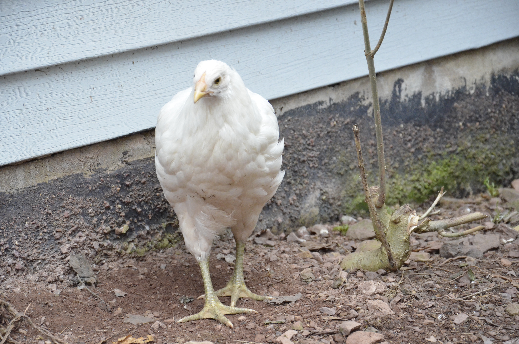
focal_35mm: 158
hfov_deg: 13.1
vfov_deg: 8.7
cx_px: 260
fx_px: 2266
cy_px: 172
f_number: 8
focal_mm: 105
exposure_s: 1/1000
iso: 4000
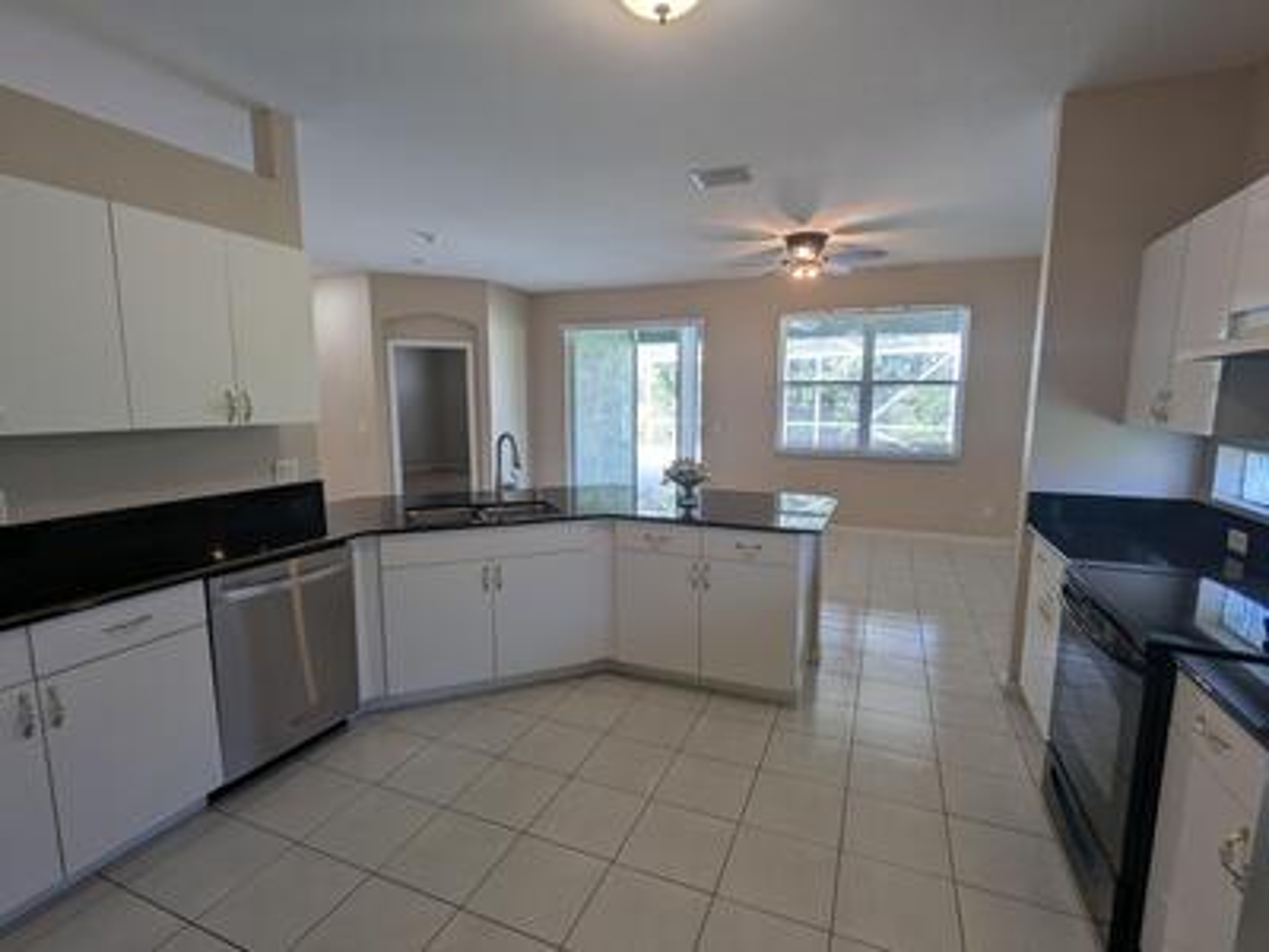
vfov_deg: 78.1
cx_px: 634
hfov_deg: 94.5
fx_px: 587
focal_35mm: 16
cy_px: 476
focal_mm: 2.35
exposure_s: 1/120
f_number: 2.2
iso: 90
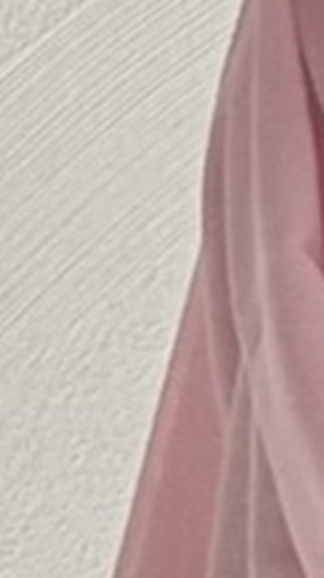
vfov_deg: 5.2
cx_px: 700
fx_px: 6260
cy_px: 840
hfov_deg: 2.9
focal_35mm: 409
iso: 64
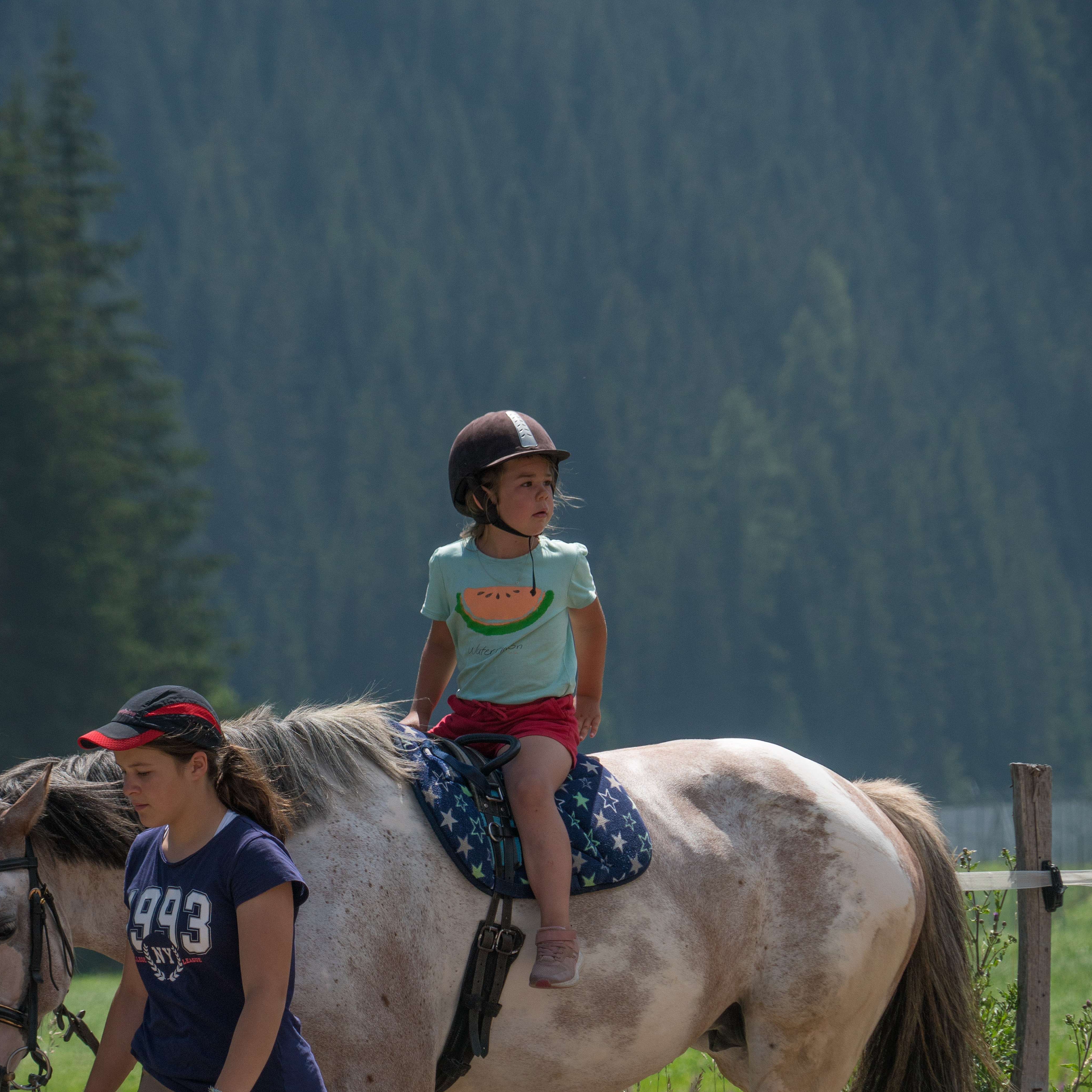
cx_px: 408
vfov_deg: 5.0
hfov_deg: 5.0
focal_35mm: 347
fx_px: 12385
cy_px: 885
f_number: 8
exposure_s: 1/800
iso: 250
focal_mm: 212
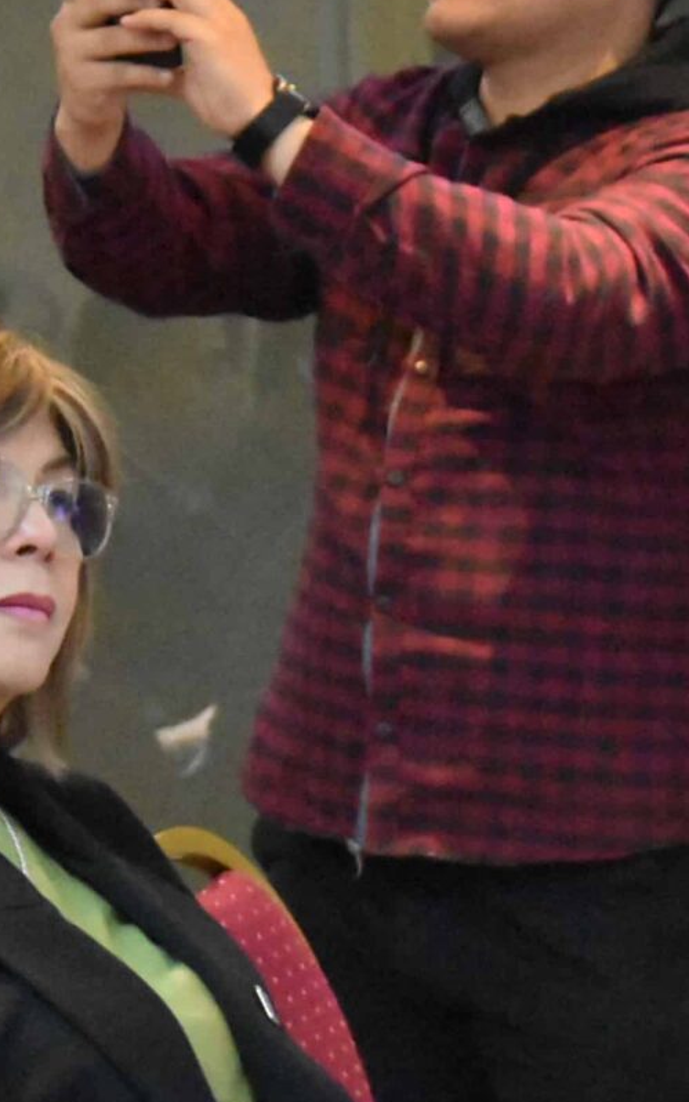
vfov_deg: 8.2
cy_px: 744
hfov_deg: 5.1
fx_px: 7658
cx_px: 6
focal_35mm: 255
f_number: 5
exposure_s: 1/125
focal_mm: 52
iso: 11400
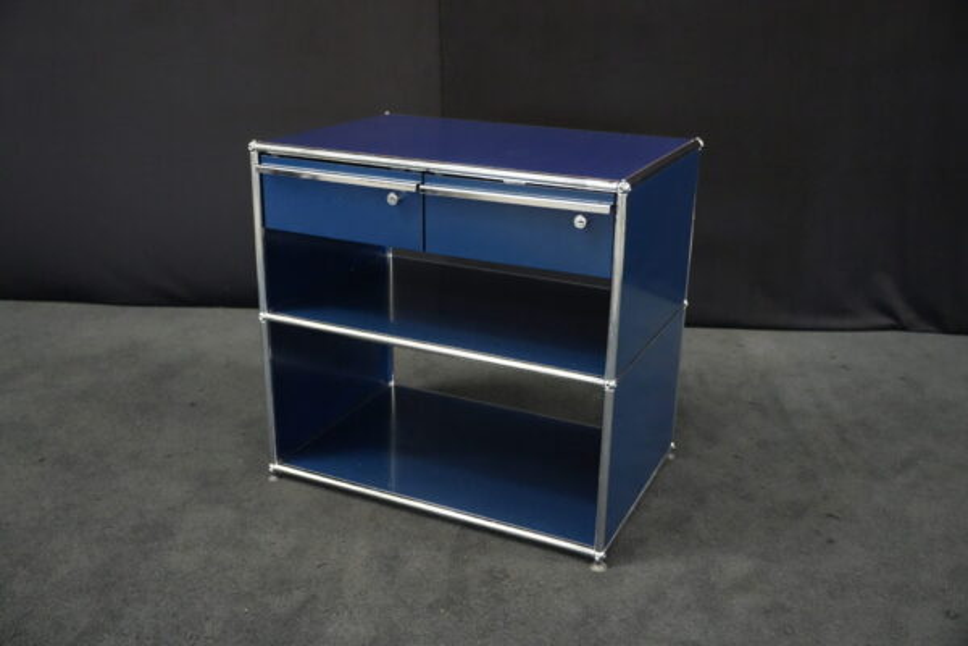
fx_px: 941
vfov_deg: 37.9
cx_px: 484
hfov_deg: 54.4
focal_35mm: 35
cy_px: 323
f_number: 4
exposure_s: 1/125
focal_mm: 35
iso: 12800
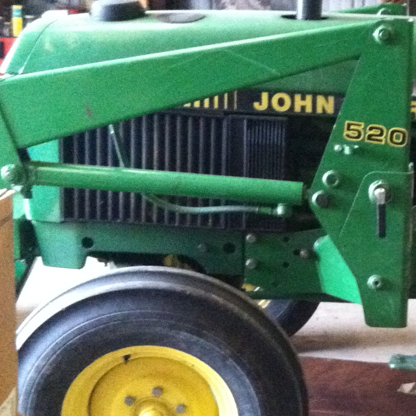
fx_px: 1128
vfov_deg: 20.9
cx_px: 501
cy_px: 254
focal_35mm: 83
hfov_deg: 19.6
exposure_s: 1/15
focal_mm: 3.85
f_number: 2.8
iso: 1000
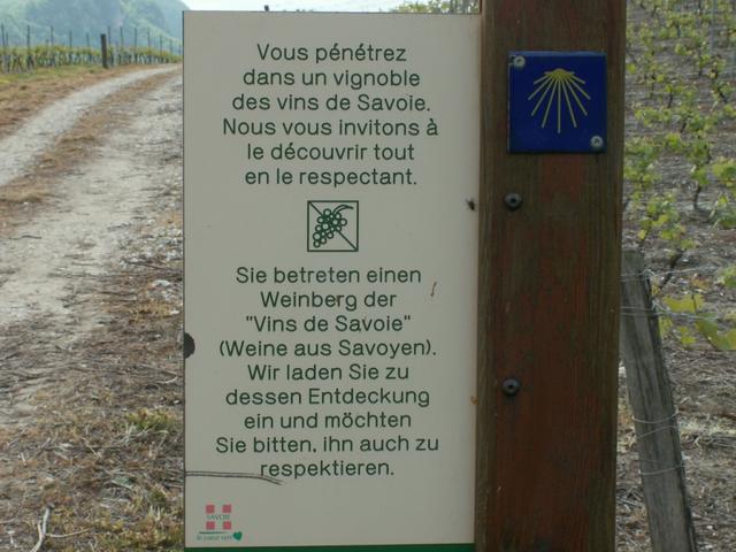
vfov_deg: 17.8
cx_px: 368
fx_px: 1765
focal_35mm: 83
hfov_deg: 23.6
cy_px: 276
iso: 50
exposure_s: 1/125
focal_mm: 13.82
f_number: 6.3
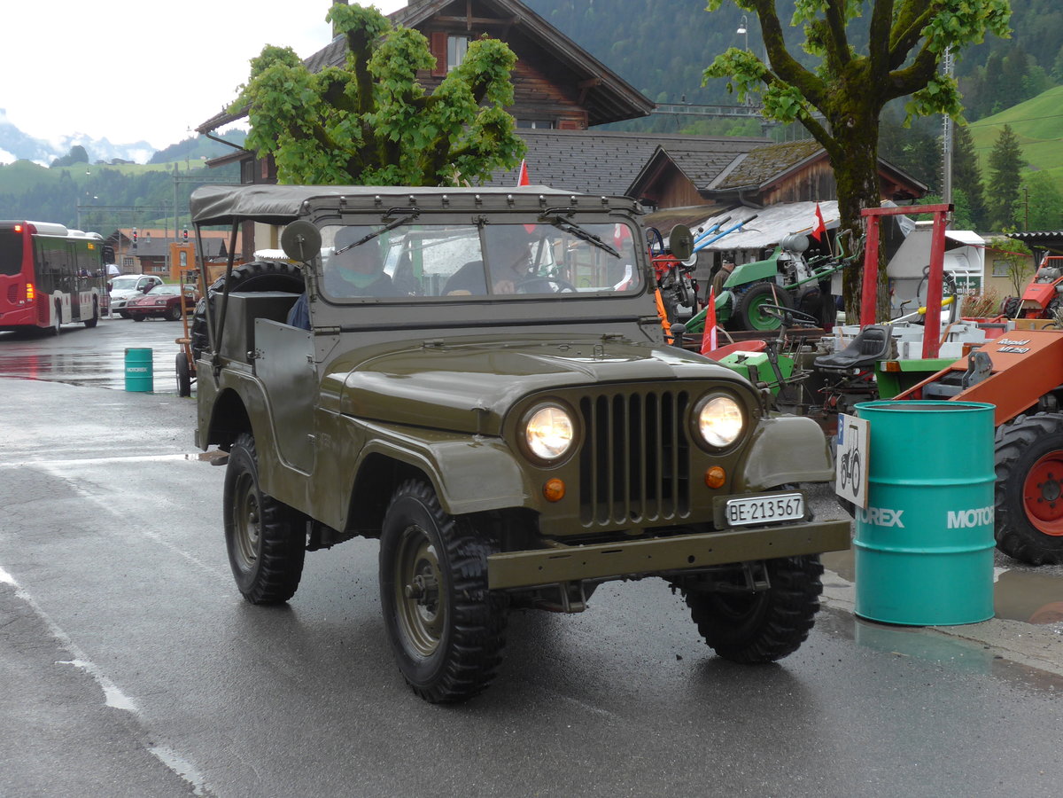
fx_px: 1812
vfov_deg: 24.8
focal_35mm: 59
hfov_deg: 32.7
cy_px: 399
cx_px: 532
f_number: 3.5
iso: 160
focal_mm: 12
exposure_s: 1/250
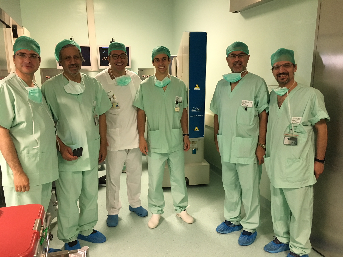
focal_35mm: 29
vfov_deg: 48.2
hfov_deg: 61.7
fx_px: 287
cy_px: 128
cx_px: 172
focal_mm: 4.15
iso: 160
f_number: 2.2
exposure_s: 1/33
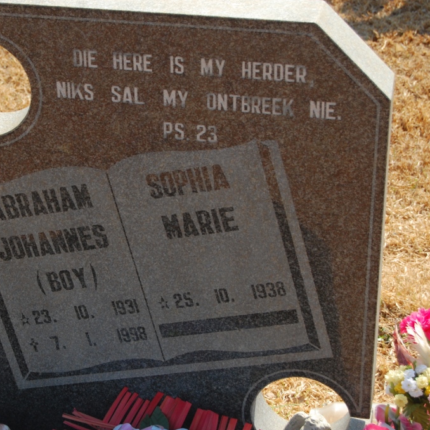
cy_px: 215
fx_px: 1405
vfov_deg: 17.4
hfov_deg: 17.3
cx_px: 122
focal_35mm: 100
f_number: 7.1
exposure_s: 1/500
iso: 400
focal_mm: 52
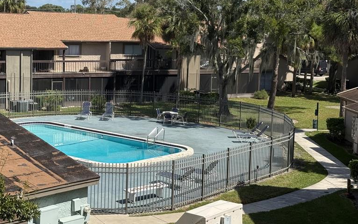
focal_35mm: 68
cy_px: 90
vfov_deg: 19.1
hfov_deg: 30.1
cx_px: 150
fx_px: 664
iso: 64
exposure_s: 1/4878
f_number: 1.78
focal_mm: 6.76
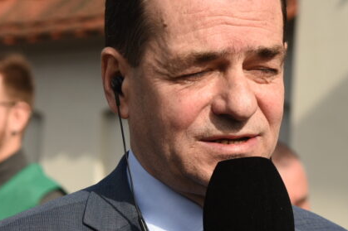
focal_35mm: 214
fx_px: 2068
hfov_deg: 9.6
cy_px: 254
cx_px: 115
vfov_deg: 6.4
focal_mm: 70
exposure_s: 1/2000
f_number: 5.6
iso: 400
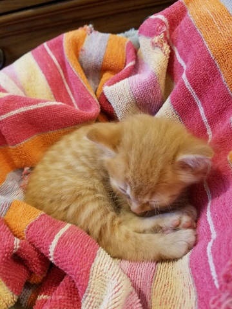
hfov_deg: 53.1
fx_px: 232
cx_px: 116
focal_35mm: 26
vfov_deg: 67.3
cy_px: 154
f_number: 1.7
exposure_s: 1/13
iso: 200
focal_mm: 4.2
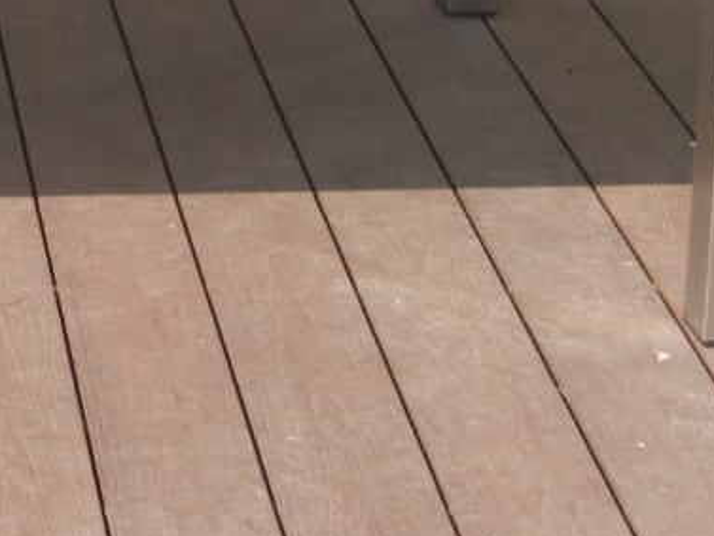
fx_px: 3281
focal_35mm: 159
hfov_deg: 11.9
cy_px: -189
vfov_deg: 9.2
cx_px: -337
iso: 100
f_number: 8
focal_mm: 26
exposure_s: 1/160
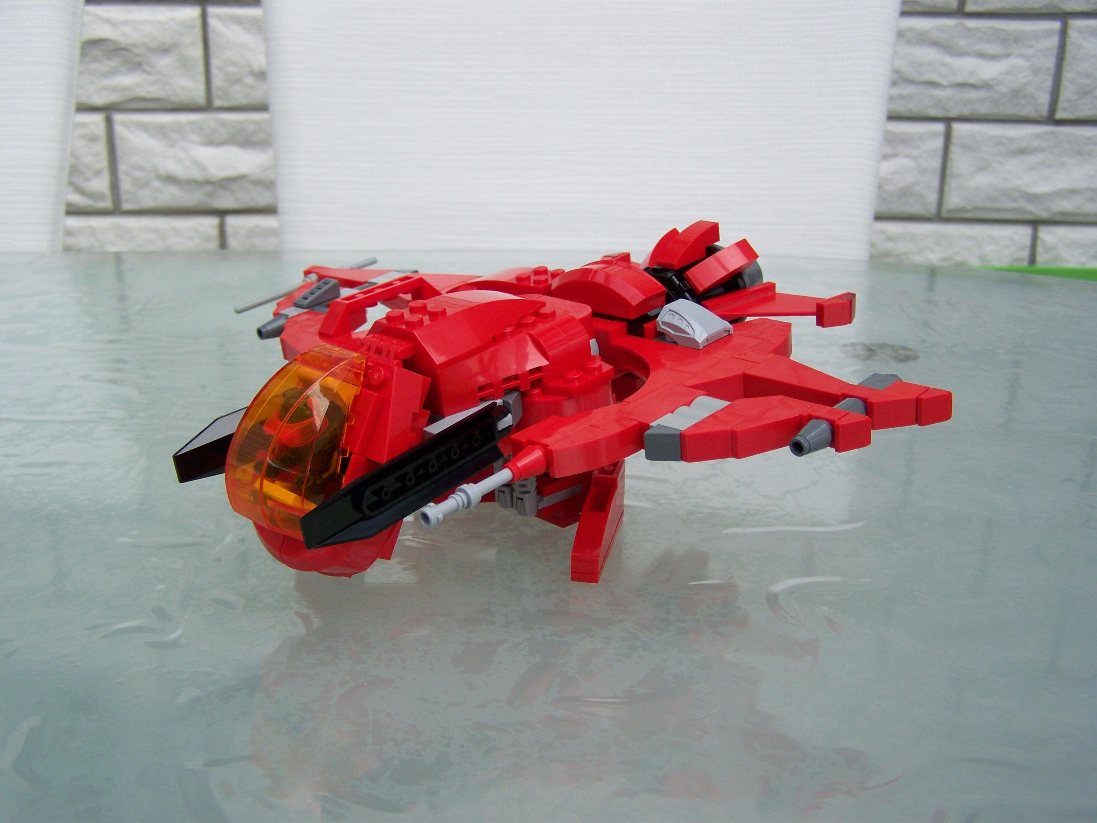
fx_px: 1204
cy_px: 412
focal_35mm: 38
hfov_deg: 49.0
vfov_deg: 37.7
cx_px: 548
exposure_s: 1/400
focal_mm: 6.3
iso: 64
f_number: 2.8
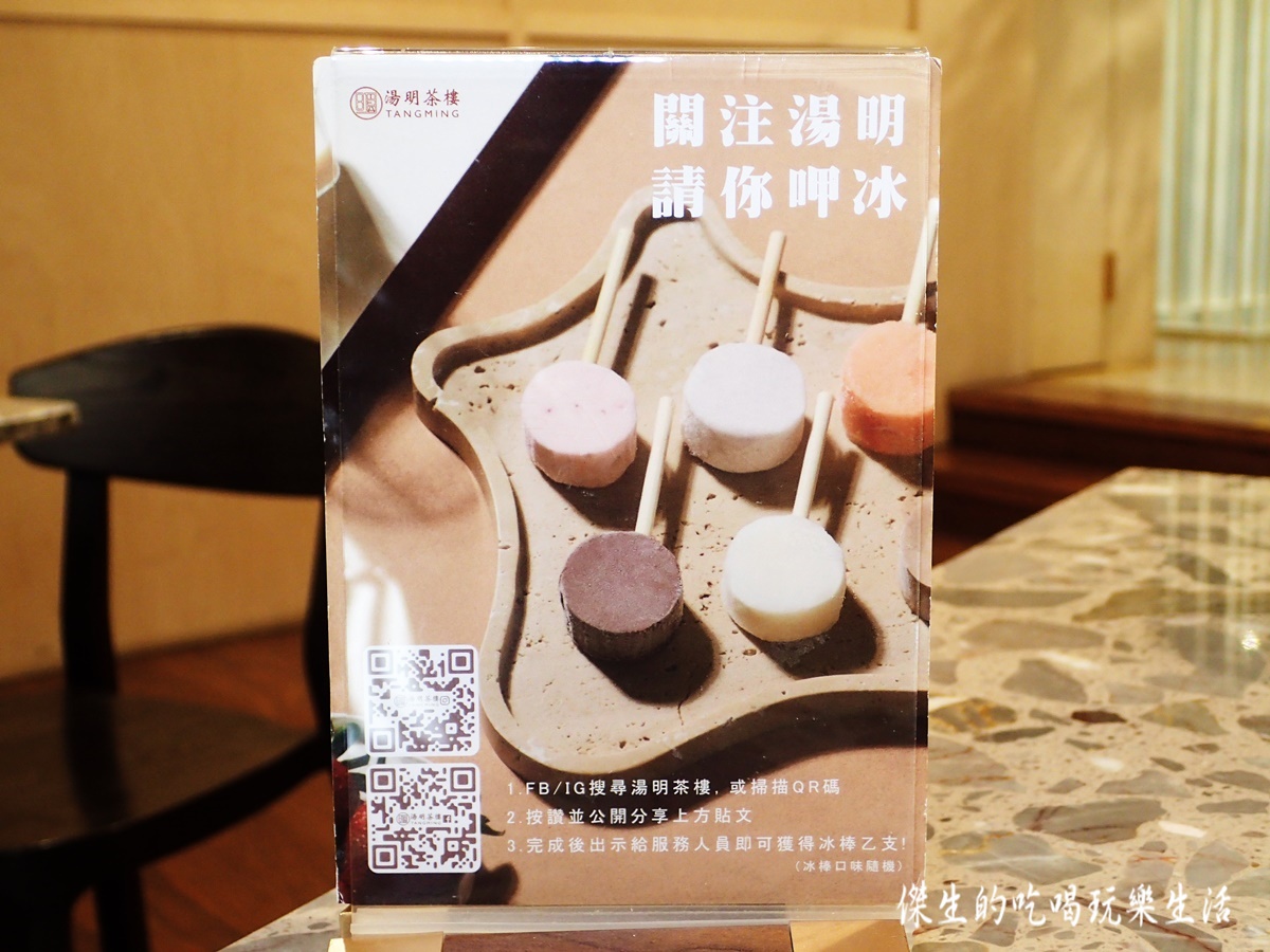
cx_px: 635
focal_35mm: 46
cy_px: 476
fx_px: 1688
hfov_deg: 41.2
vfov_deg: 31.5
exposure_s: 1/50
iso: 250
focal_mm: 8.41
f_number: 3.1
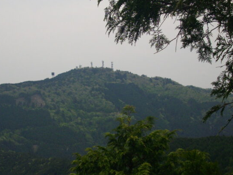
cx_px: 84
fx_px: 471
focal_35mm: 70
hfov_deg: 27.7
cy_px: 91
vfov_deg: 21.0
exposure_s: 1/640
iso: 100
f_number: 5.6
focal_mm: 6.2
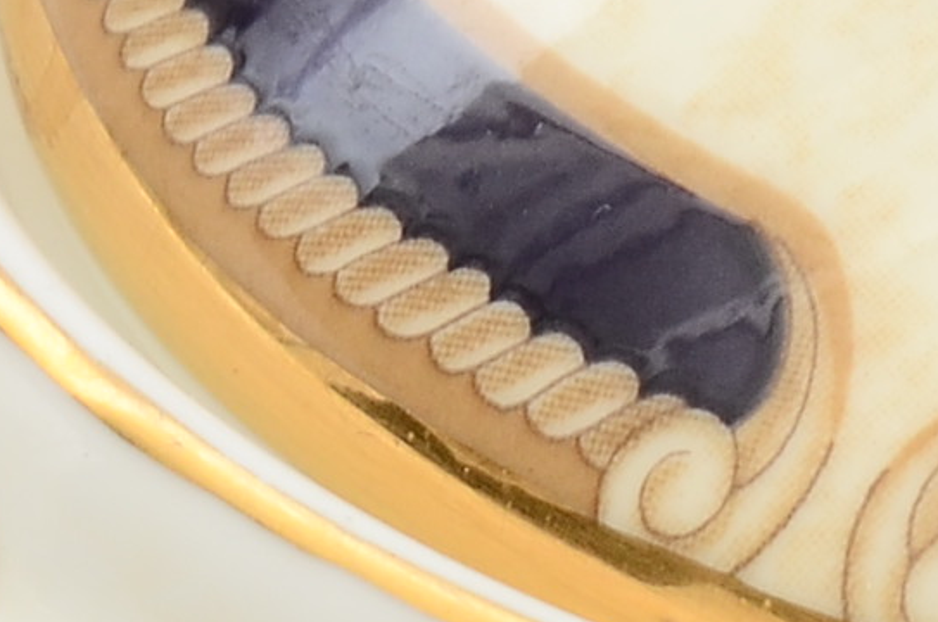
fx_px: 13811
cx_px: 1871
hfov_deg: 3.9
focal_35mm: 531
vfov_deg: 2.6
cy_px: 116
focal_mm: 52
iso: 250
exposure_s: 1/80
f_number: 14
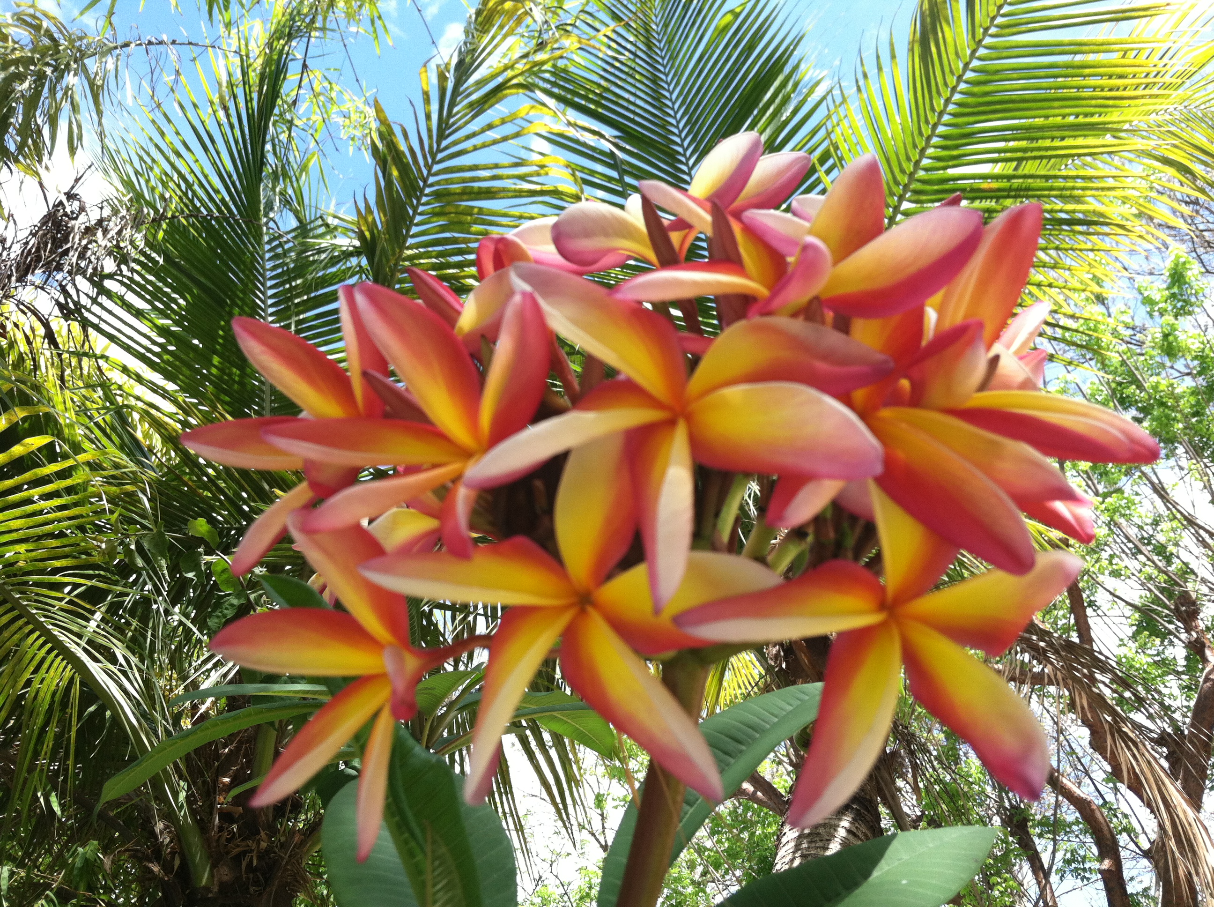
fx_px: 1226
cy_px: 454
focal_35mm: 35
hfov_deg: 52.7
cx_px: 607
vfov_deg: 40.6
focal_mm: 3.85
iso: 80
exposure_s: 1/364
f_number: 2.8
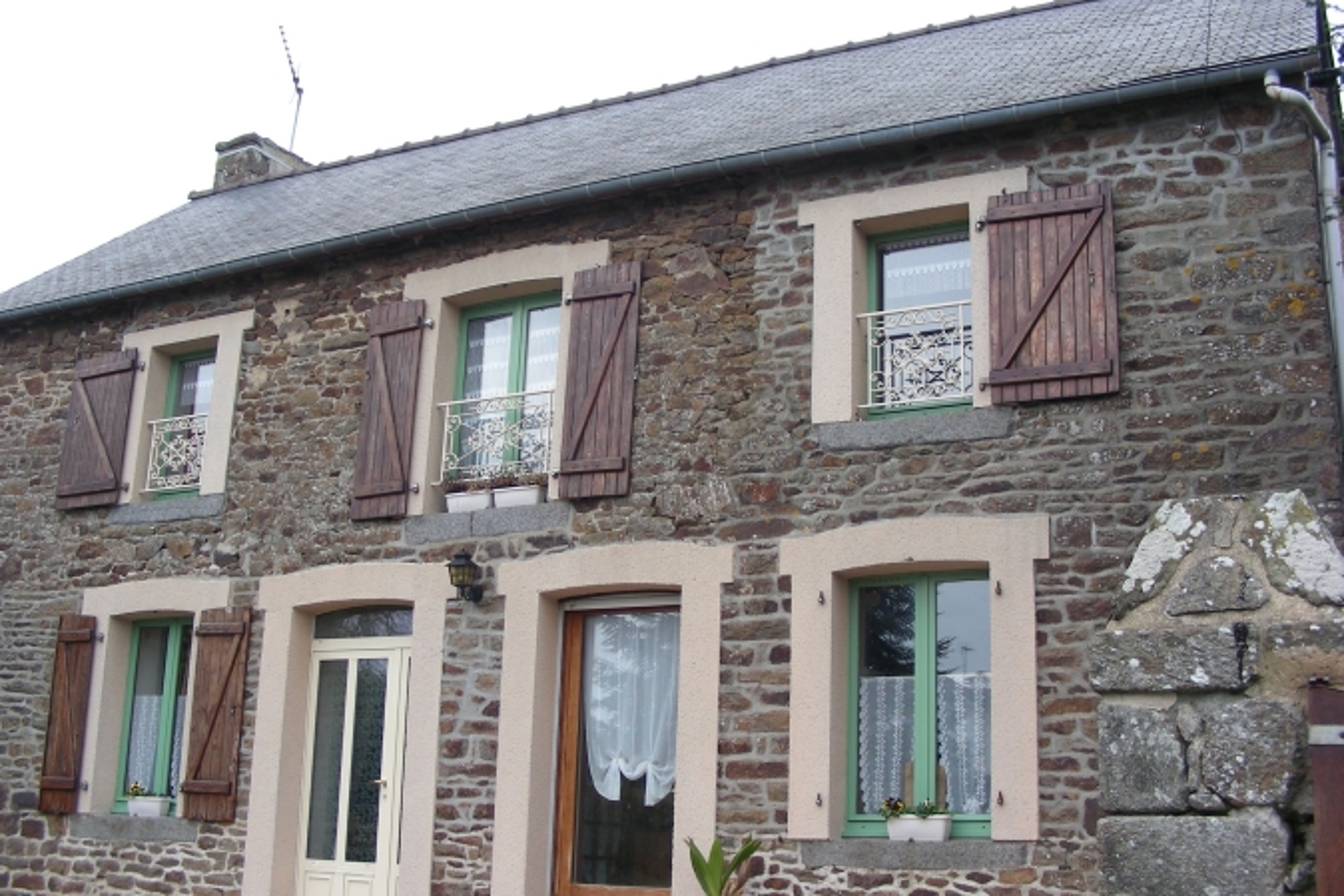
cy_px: 453
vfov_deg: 33.4
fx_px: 1493
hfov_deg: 48.5
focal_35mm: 40
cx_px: 666
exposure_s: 1/74.8
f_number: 3.5
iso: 50
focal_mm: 6.3
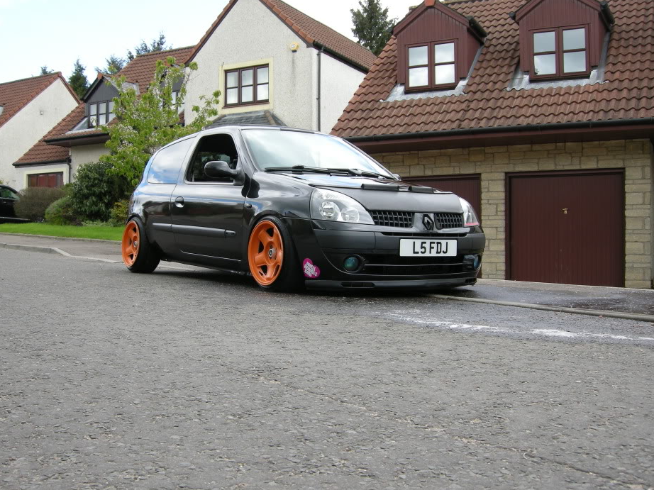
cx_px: 315
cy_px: 259
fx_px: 756
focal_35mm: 40
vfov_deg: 35.9
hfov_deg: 46.8
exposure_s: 1/122
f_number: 3.8
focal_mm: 7.5
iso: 64
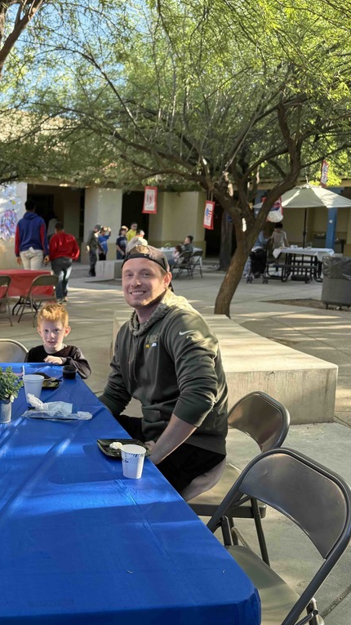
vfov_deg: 56.6
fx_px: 579
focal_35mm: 35
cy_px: 312
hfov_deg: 31.7
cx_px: 19
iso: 125
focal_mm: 6.76
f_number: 1.78
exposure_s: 1/229
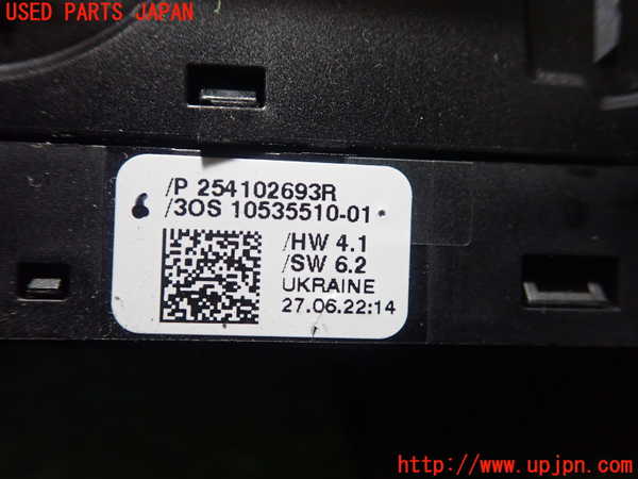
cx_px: 319
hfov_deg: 60.0
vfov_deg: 46.8
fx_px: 553
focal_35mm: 30
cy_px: 240
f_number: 2.3
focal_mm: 5.5
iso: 640
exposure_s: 1/125
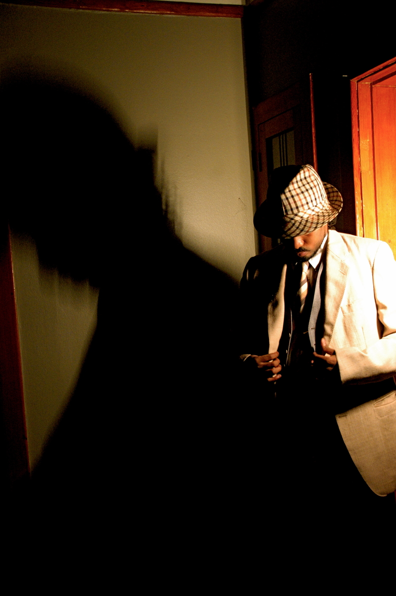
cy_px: 298
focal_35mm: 39
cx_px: 198
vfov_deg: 49.6
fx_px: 645
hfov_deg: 34.2
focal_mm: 26
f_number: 4
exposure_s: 1/80
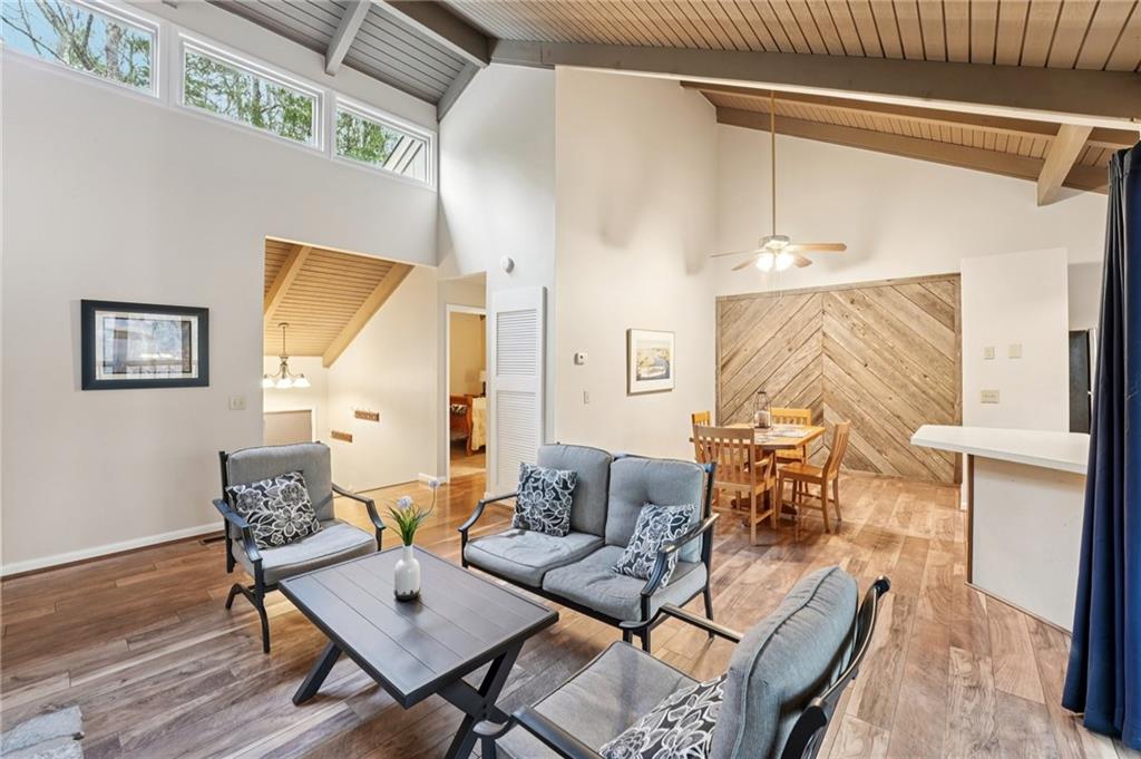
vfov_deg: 81.1
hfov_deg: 104.3
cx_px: 570
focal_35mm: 14
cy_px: 380
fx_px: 443
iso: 320
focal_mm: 14
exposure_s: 1/2.5
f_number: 8
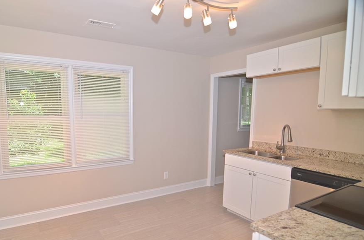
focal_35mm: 21
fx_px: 212
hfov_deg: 80.8
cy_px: 133
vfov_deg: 59.0
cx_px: 153
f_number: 4.5
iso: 200
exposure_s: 1/80
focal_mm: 12
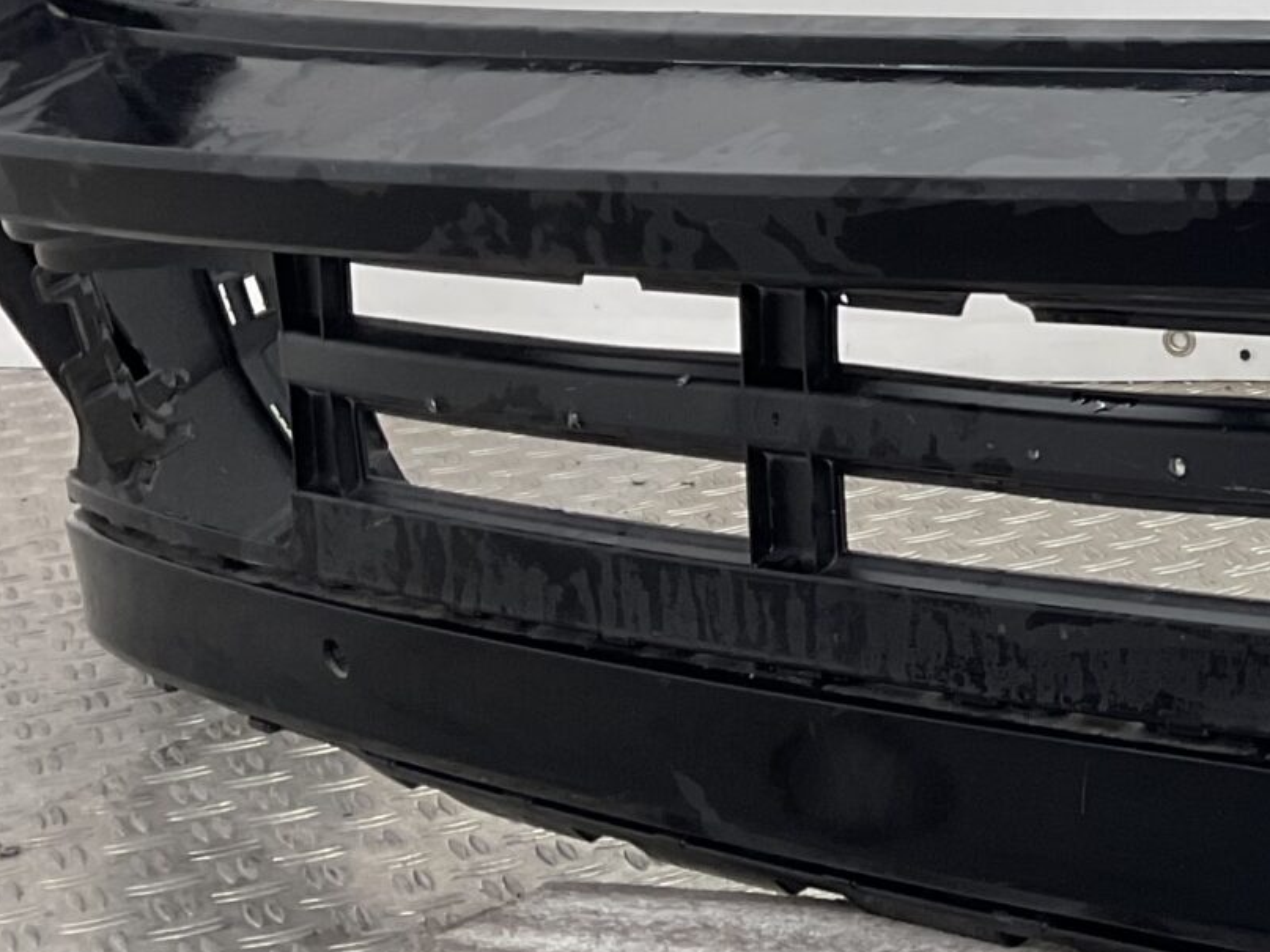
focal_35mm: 92
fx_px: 3375
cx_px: 1778
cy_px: 120
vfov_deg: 15.9
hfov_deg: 19.2
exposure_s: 1/120
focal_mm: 3
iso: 20
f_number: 1.8
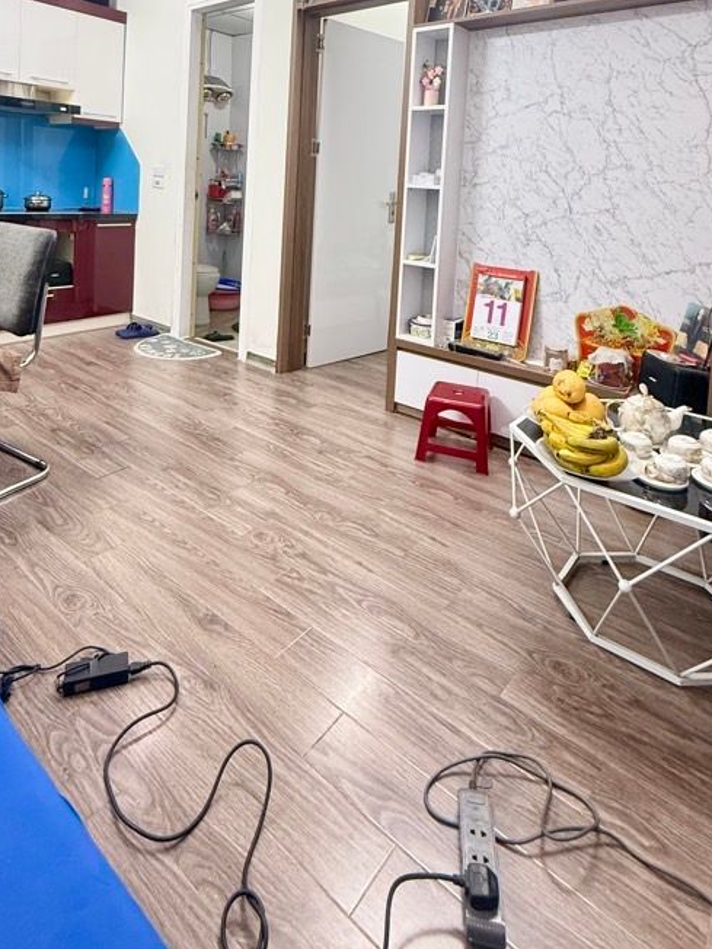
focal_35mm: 22
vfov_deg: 70.4
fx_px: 603
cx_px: 313
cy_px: 220
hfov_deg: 60.9
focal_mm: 2.22
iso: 400
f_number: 2.2
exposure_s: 1/100
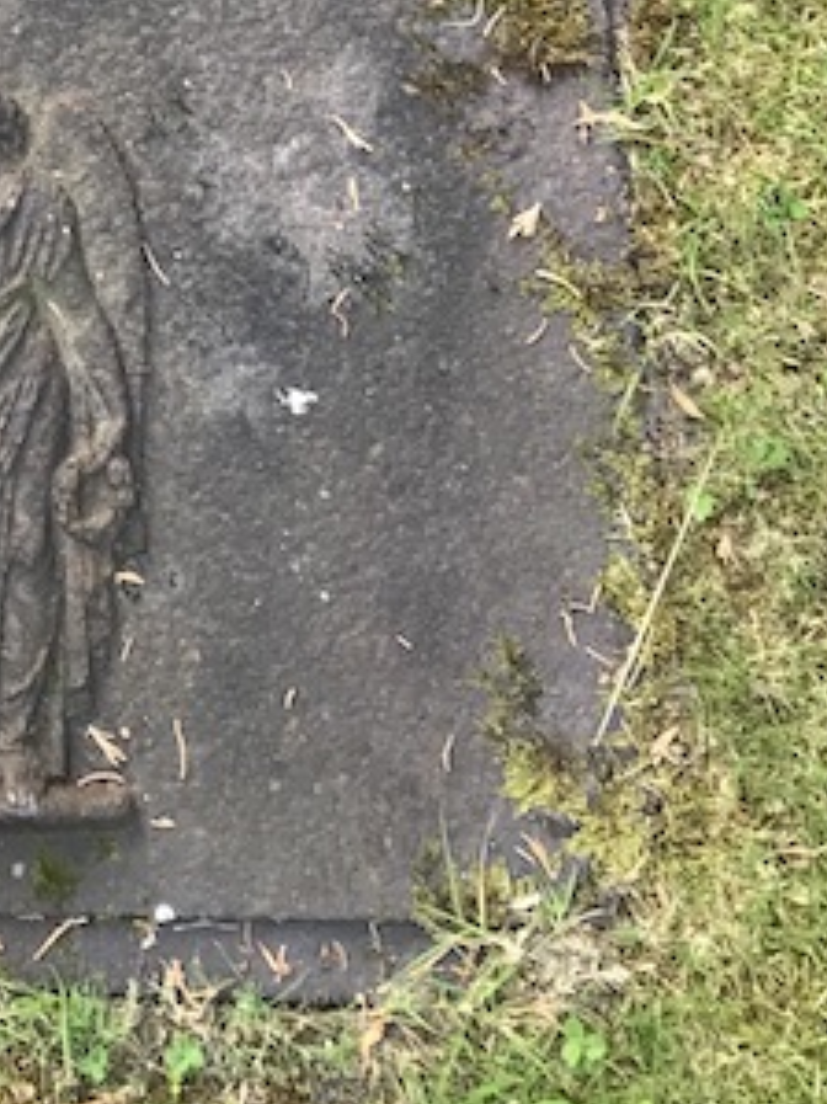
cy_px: -362
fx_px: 2391
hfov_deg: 18.8
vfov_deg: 22.9
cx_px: -85
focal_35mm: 75
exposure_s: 1/100
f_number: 1.8
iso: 32
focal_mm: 3.99
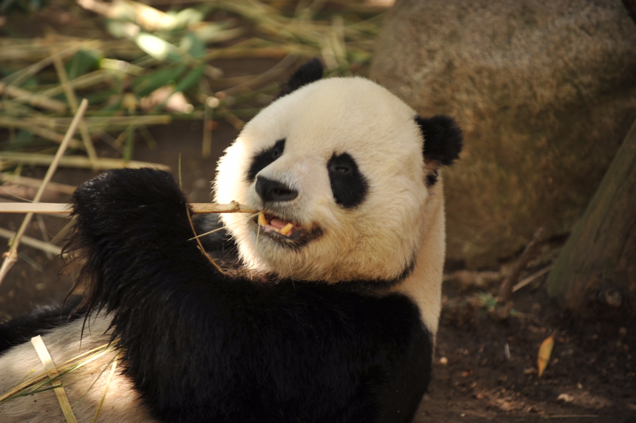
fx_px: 3531
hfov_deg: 10.3
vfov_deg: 6.9
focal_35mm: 200
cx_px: 318
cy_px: 212
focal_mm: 200
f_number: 3.3
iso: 200
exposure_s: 1/45
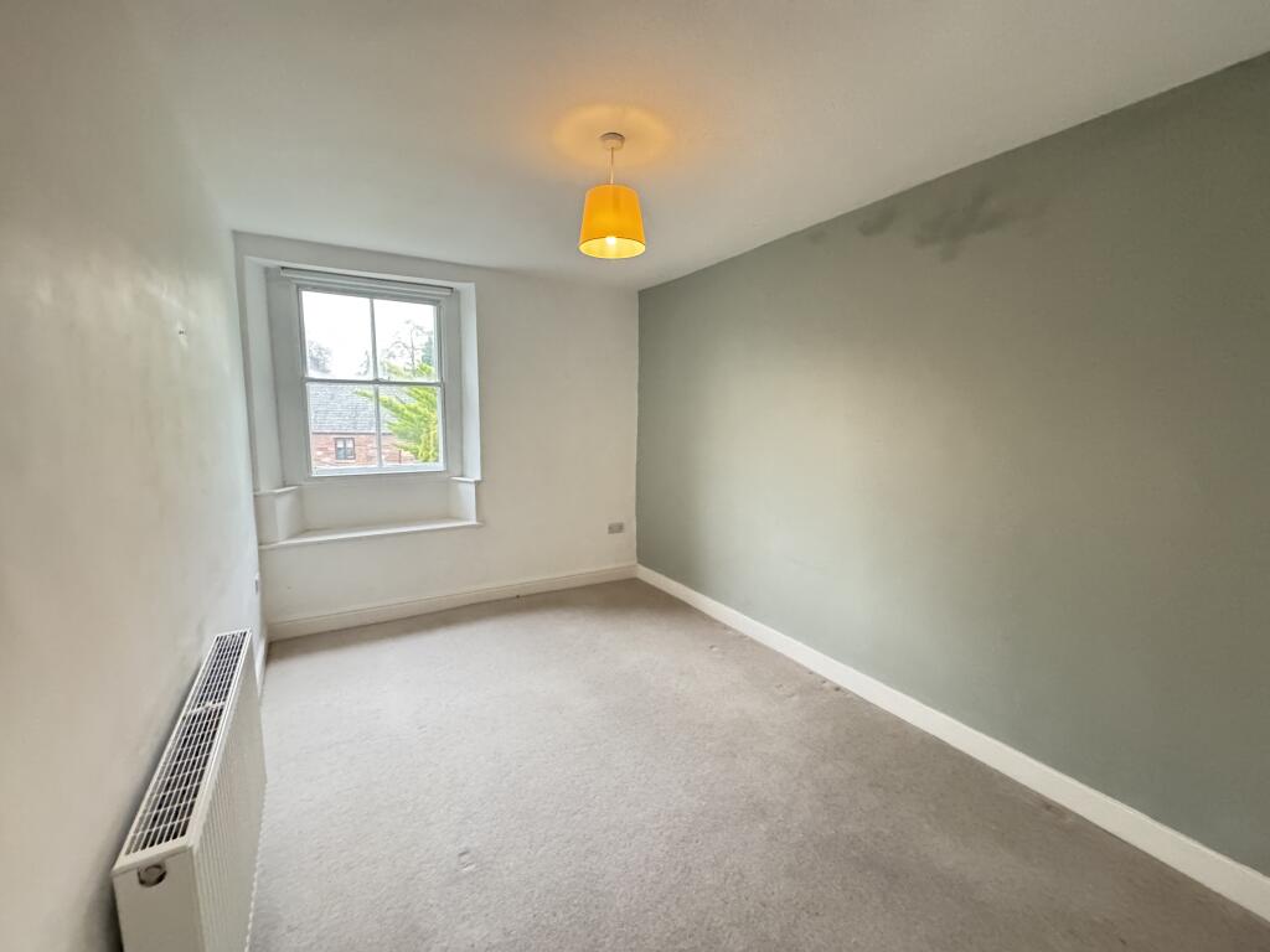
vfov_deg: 85.7
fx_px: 514
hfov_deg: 102.1
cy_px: 476
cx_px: 635
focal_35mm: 14
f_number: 2.2
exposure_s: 1/50
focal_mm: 2.22
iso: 1000
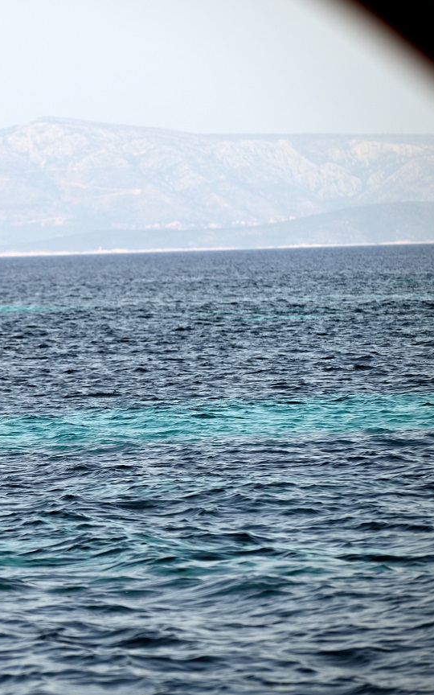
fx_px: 4788
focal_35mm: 253
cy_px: 348
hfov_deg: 5.2
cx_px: -1
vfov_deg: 8.3
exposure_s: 1/1000
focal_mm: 165
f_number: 5.6
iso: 180
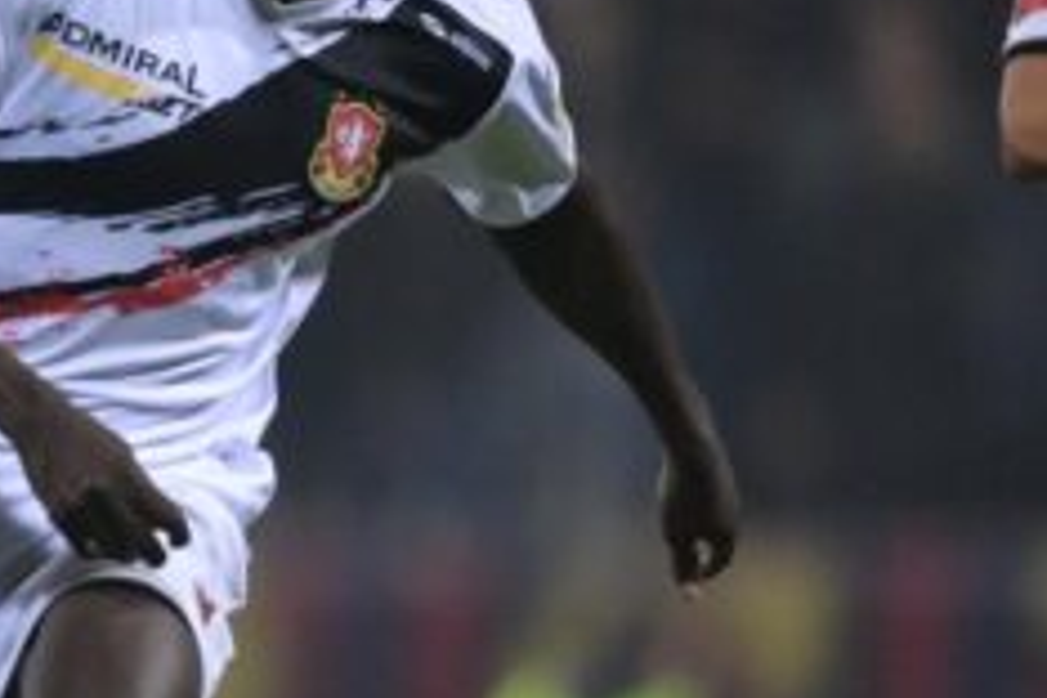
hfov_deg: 1.6
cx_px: -483
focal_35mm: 1313
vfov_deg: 1.0
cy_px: 647
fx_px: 38183
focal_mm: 400
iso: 4000
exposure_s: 1/4000
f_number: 2.8
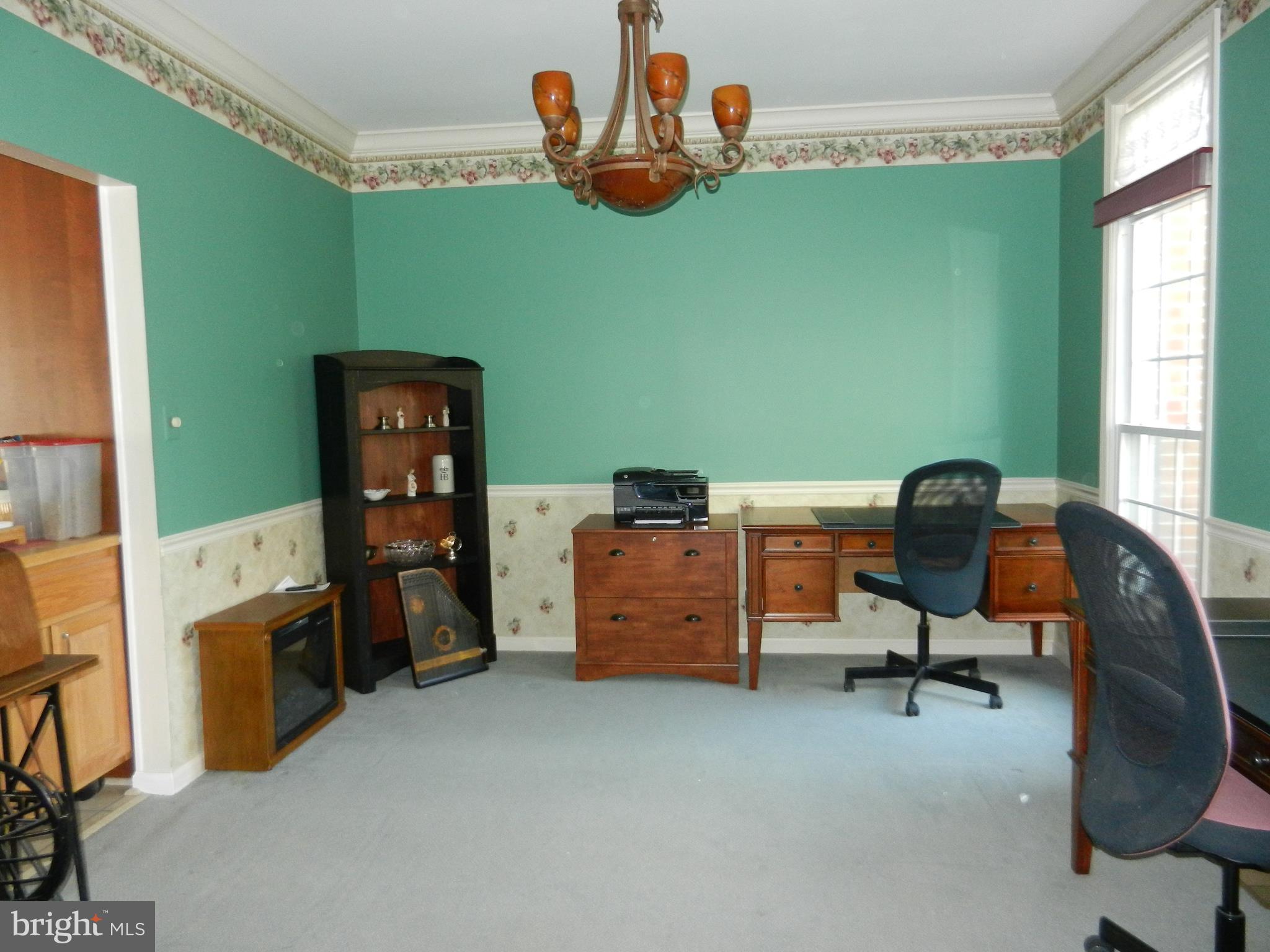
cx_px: 635
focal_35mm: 25
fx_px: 917
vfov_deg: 54.9
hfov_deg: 69.4
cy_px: 476
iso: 560
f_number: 3.5
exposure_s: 1/30
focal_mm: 4.5
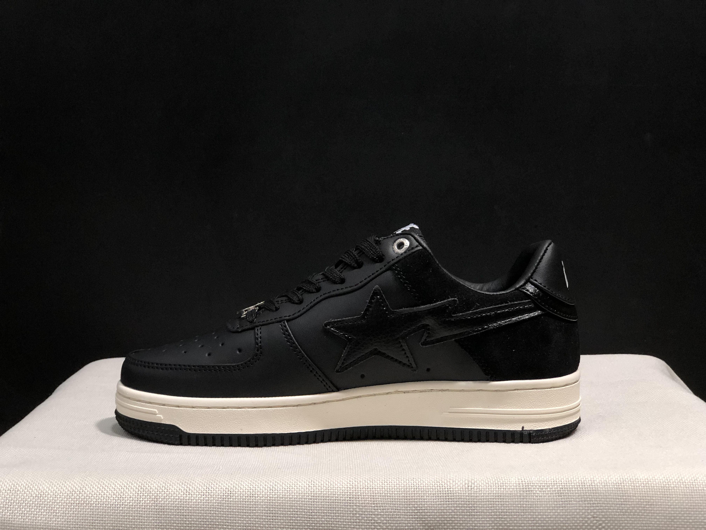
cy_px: 265
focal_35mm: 57
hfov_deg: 33.8
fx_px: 1163
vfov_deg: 25.7
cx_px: 353
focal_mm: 6.6
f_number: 2.8
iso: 100
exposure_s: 1/30
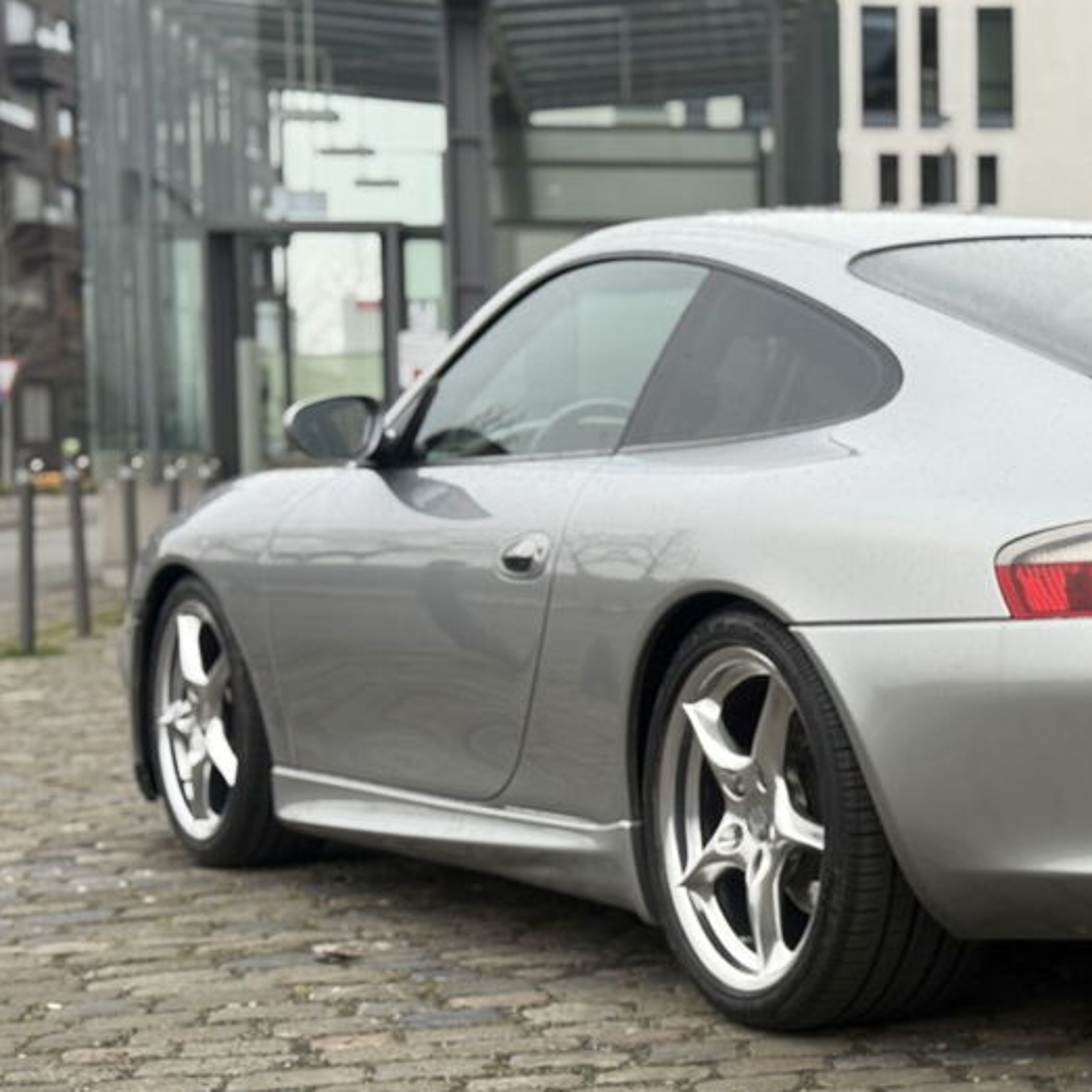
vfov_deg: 20.9
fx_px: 2962
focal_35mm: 83
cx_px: 983
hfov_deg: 20.5
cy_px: 633
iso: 64
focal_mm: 6.76
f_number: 1.78
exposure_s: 1/574
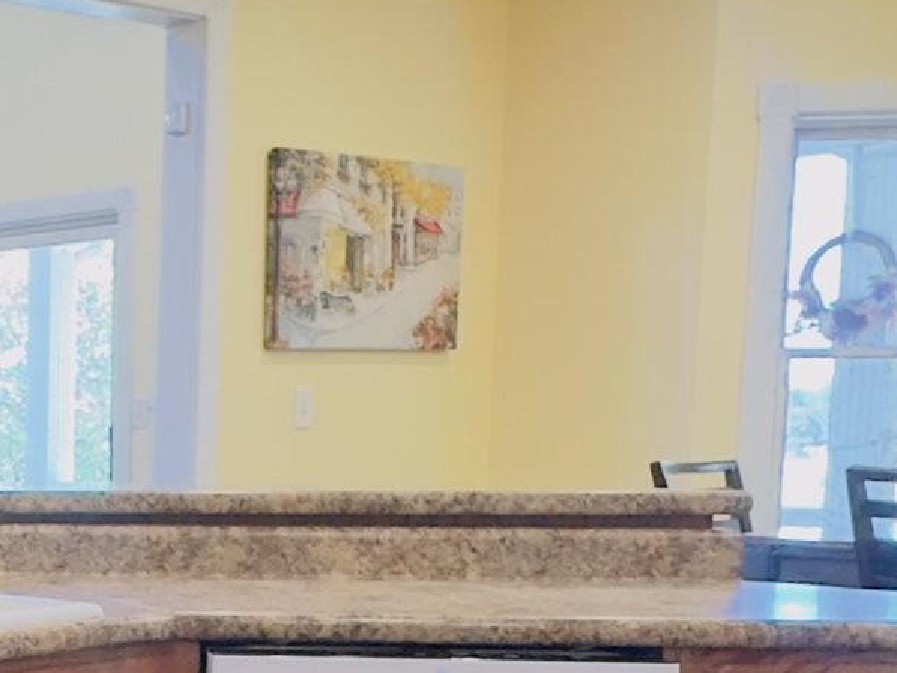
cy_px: 653
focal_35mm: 72
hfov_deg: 23.8
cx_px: -269
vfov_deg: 19.9
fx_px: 1866
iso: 200
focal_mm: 2.22
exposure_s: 1/60
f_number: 2.2
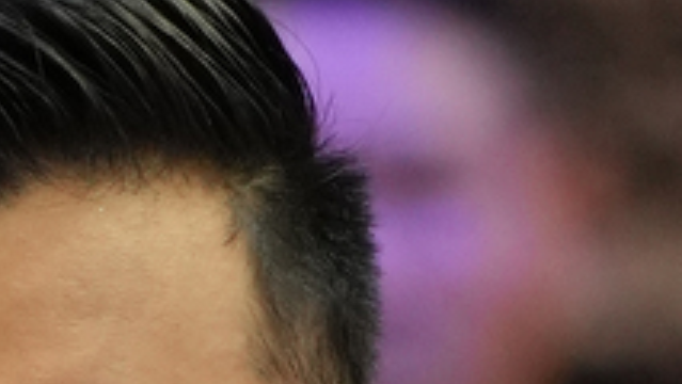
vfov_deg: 0.5
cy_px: 3235
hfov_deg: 0.9
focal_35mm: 2456
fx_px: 44431
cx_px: -202
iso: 800
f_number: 2.8
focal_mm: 200
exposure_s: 1/500
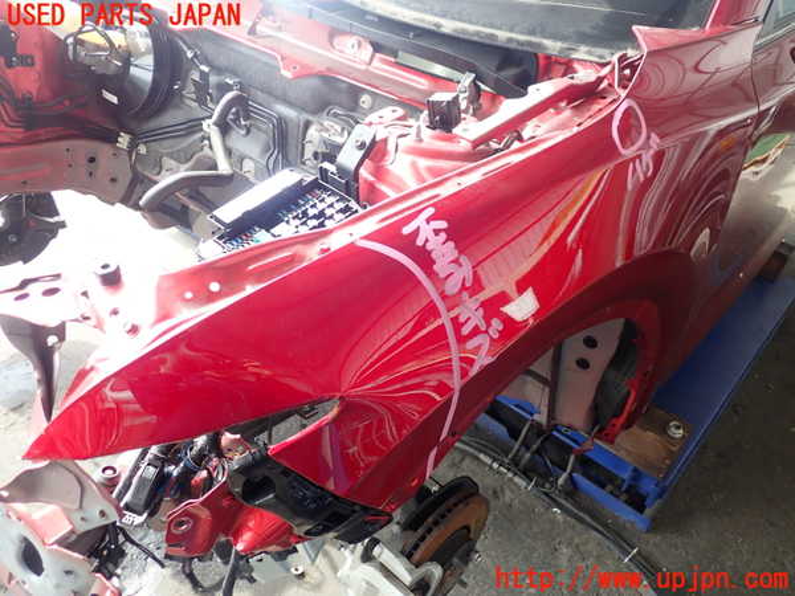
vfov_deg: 46.8
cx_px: 398
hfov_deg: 60.0
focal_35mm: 30
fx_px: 689
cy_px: 298
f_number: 2.3
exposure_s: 1/60
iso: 100
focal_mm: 5.5
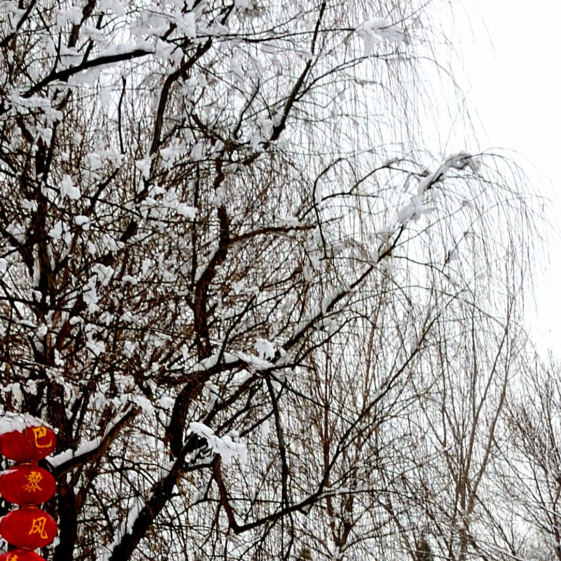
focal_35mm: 114
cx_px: 559
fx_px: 2087
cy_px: 778
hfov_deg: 15.1
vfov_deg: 14.5
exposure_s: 1/80
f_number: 8
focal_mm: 21
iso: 100
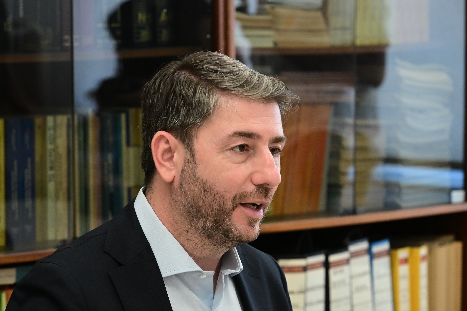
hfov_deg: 12.8
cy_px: 156
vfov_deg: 8.6
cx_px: 234
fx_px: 2075
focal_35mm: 160
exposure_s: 1/60
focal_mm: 160
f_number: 9
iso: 8000
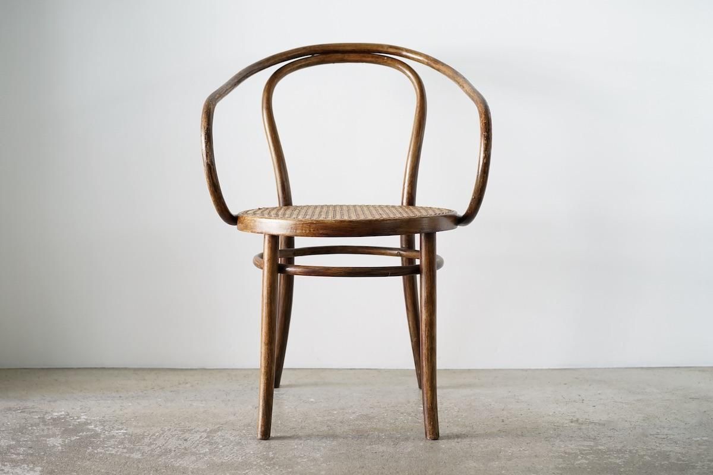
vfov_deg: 24.6
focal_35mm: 55
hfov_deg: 36.2
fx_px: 1089
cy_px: 238
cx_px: 356
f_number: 3.5
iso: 1250
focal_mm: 55
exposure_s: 1/100
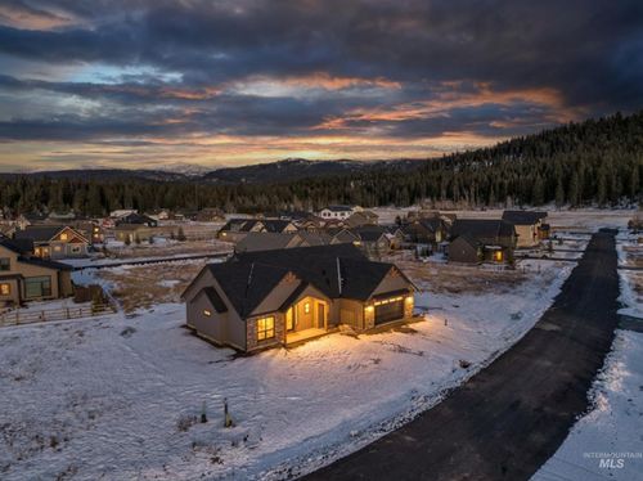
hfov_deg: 71.6
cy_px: 240
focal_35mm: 24
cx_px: 322
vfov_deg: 56.7
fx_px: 445
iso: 200
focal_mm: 8.67
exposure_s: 1/4000
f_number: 1.8
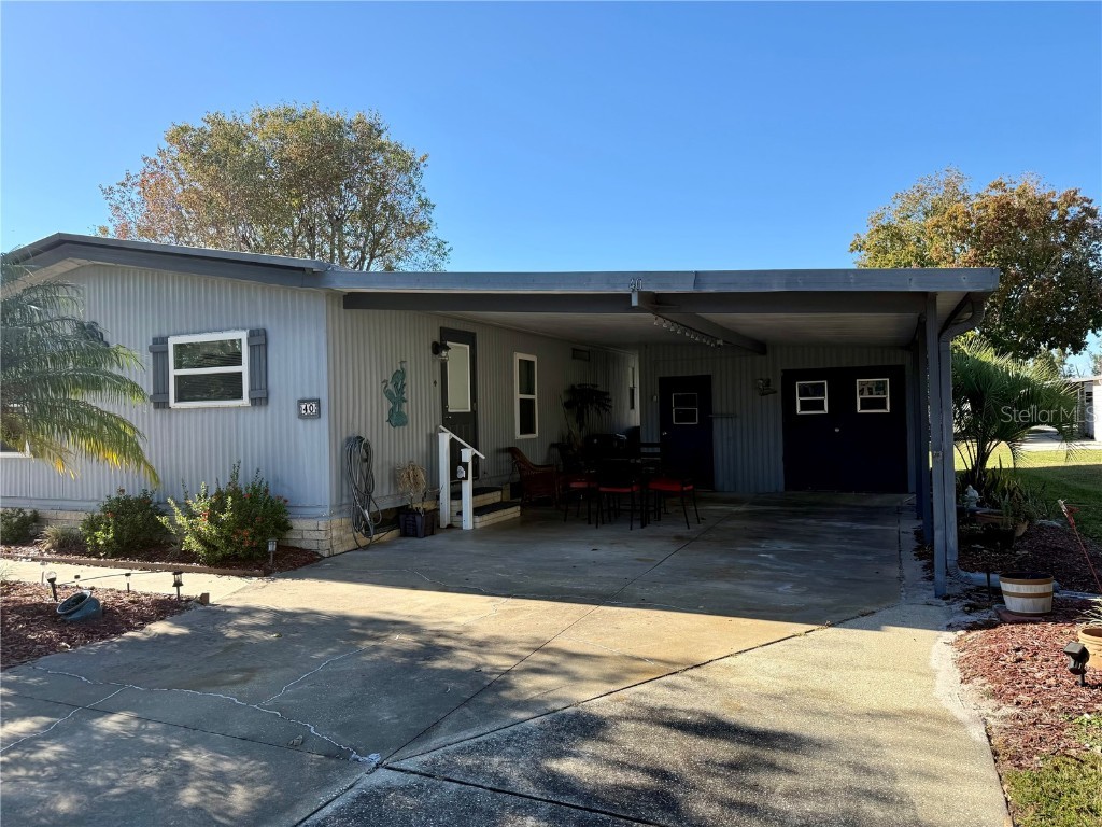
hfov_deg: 71.6
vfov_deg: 56.8
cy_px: 414
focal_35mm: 24
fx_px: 764
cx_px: 551
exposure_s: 1/2232
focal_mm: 6.76
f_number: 1.78
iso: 80
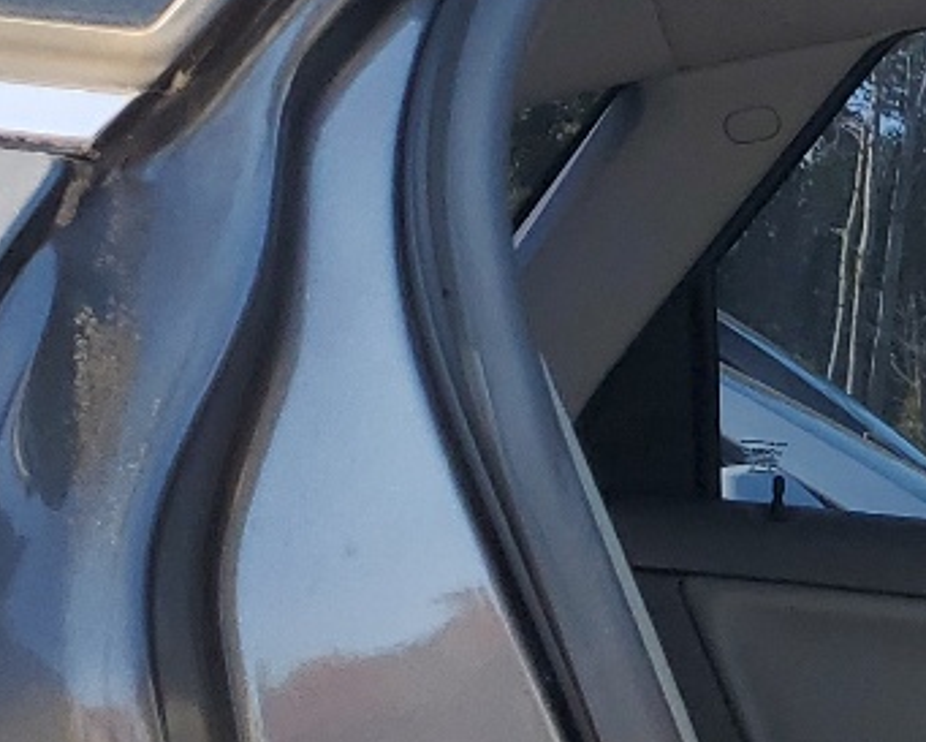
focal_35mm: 119
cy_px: 851
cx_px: 1643
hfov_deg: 14.3
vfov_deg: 12.7
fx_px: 3262
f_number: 1.5
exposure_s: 1/417
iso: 50
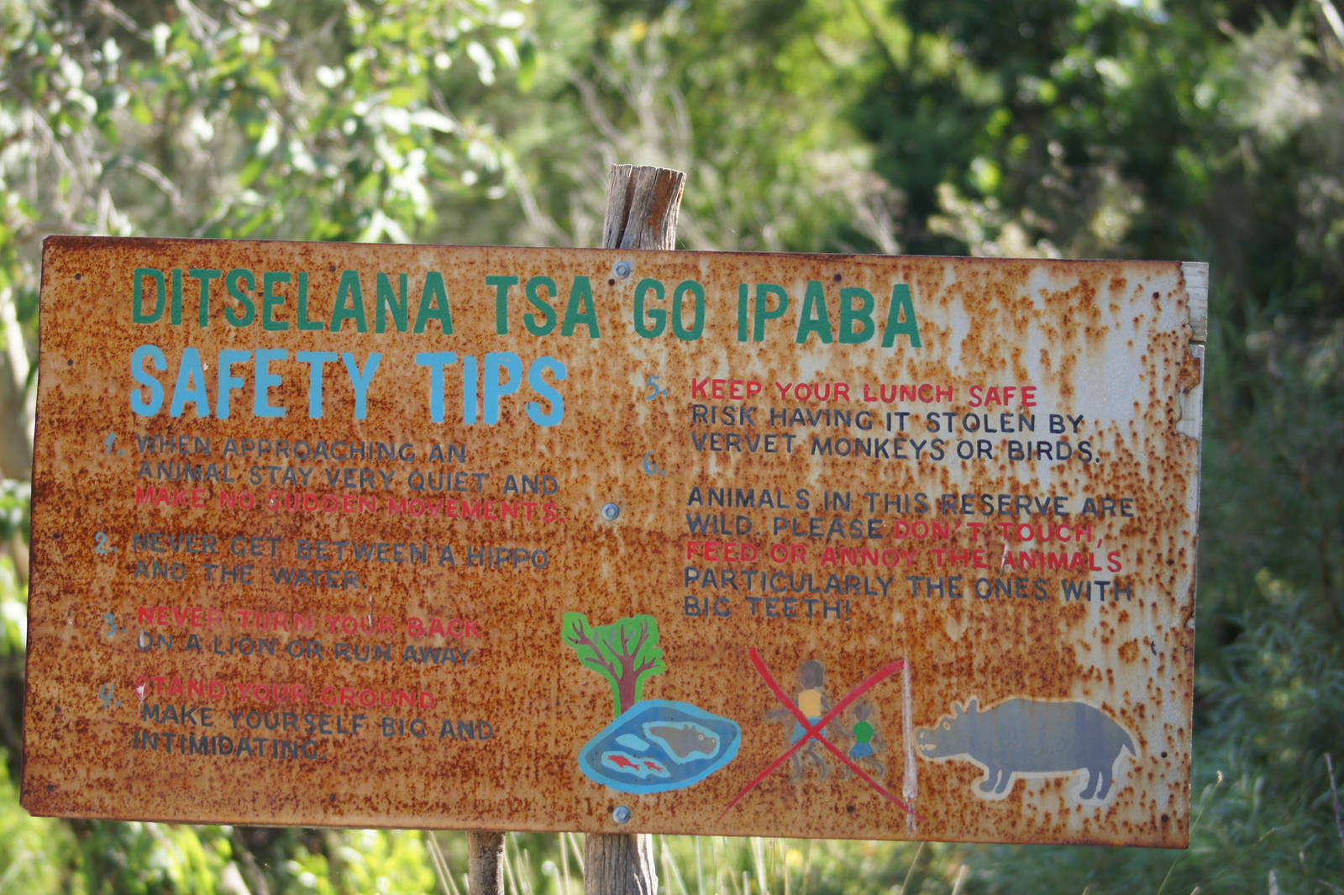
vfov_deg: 12.2
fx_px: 4198
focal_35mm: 112
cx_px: 672
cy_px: 448
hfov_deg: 18.2
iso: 125
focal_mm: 75
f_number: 4.5
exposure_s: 1/125
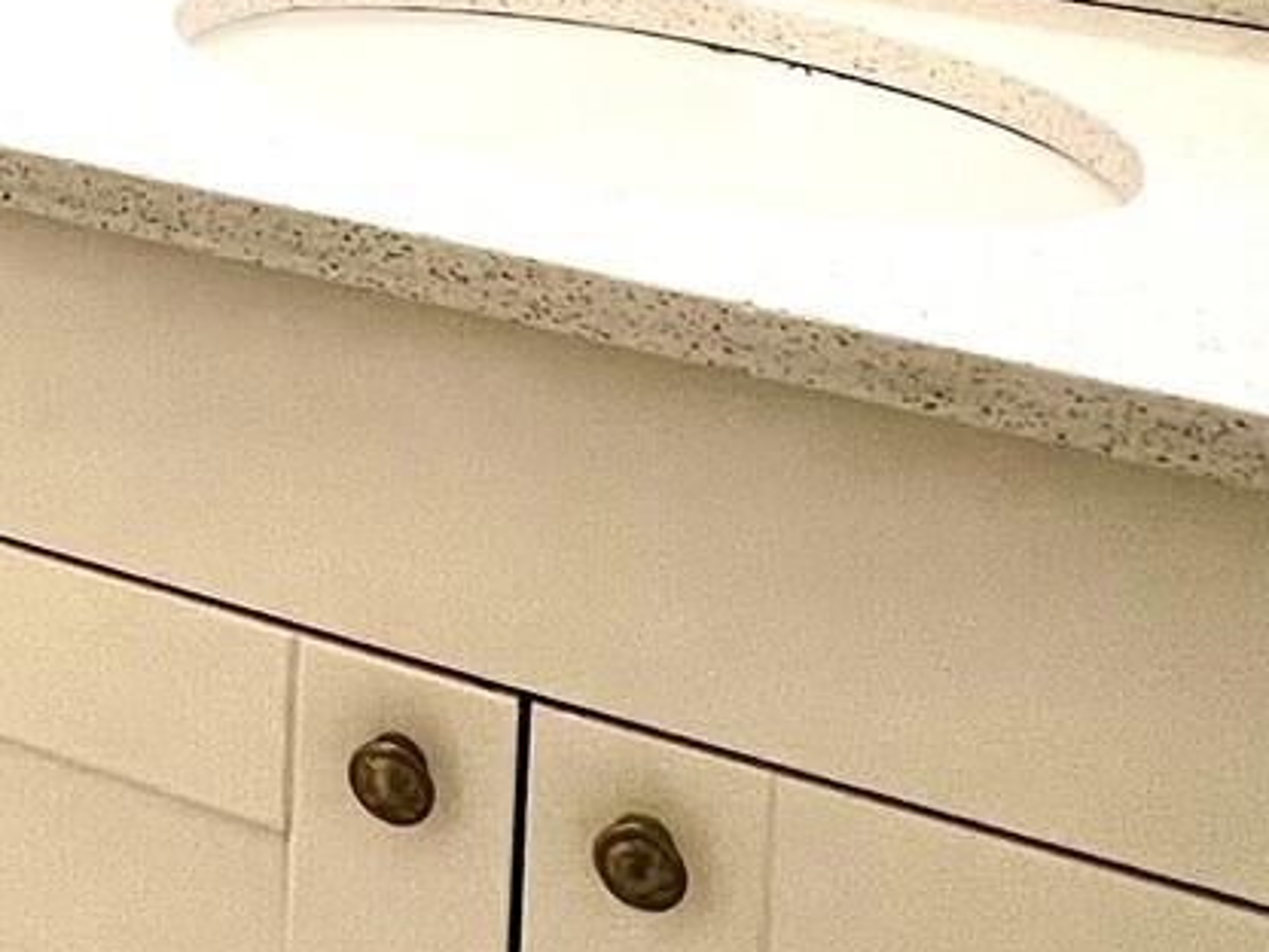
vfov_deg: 18.6
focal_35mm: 64
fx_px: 2346
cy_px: -696
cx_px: -561
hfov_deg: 24.5
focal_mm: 1.57
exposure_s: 1/120
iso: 80
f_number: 1.8
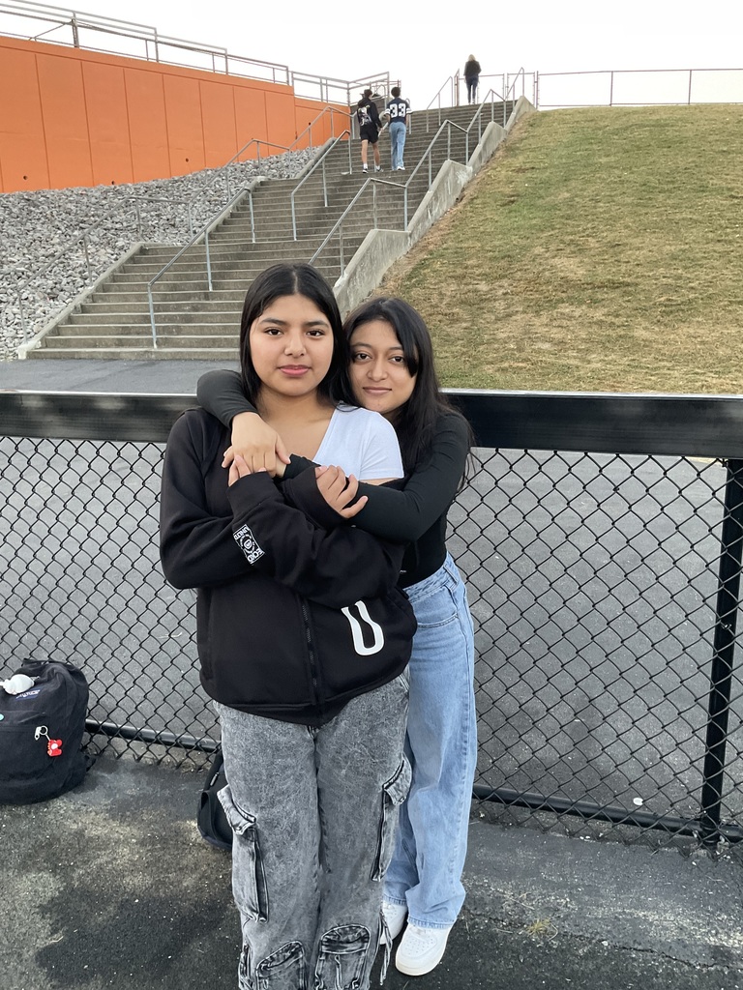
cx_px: 372
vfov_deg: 61.7
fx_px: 830
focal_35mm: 29
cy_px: 495
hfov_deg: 48.2
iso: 125
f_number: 1.8
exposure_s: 1/60
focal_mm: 3
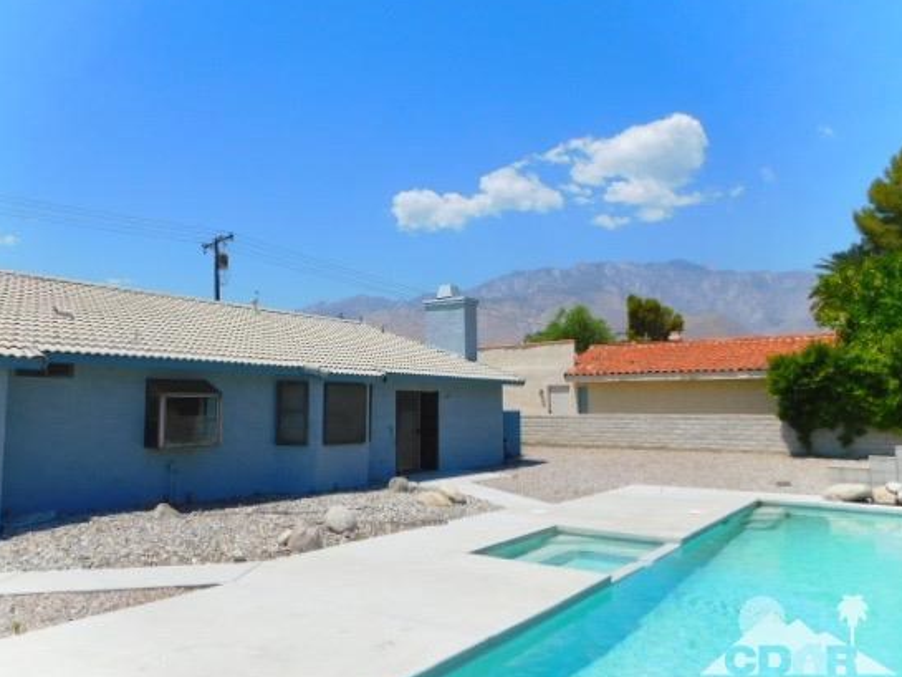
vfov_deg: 51.4
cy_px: 323
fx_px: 704
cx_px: 382
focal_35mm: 27
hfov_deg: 65.0
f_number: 6
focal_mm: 4
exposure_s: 1/800
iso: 125
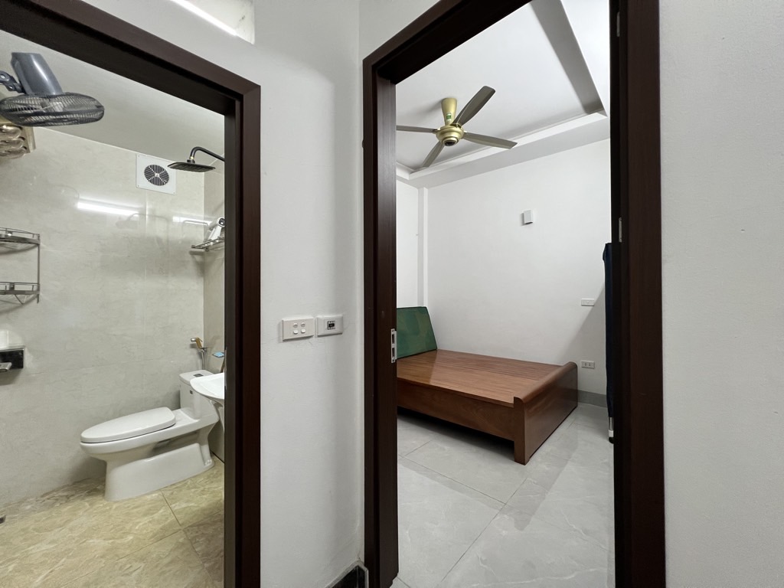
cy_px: 294
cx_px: 392
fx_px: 294
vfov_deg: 89.9
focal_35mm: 13
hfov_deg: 106.2
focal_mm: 1.57
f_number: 1.8
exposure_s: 1/100
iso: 200
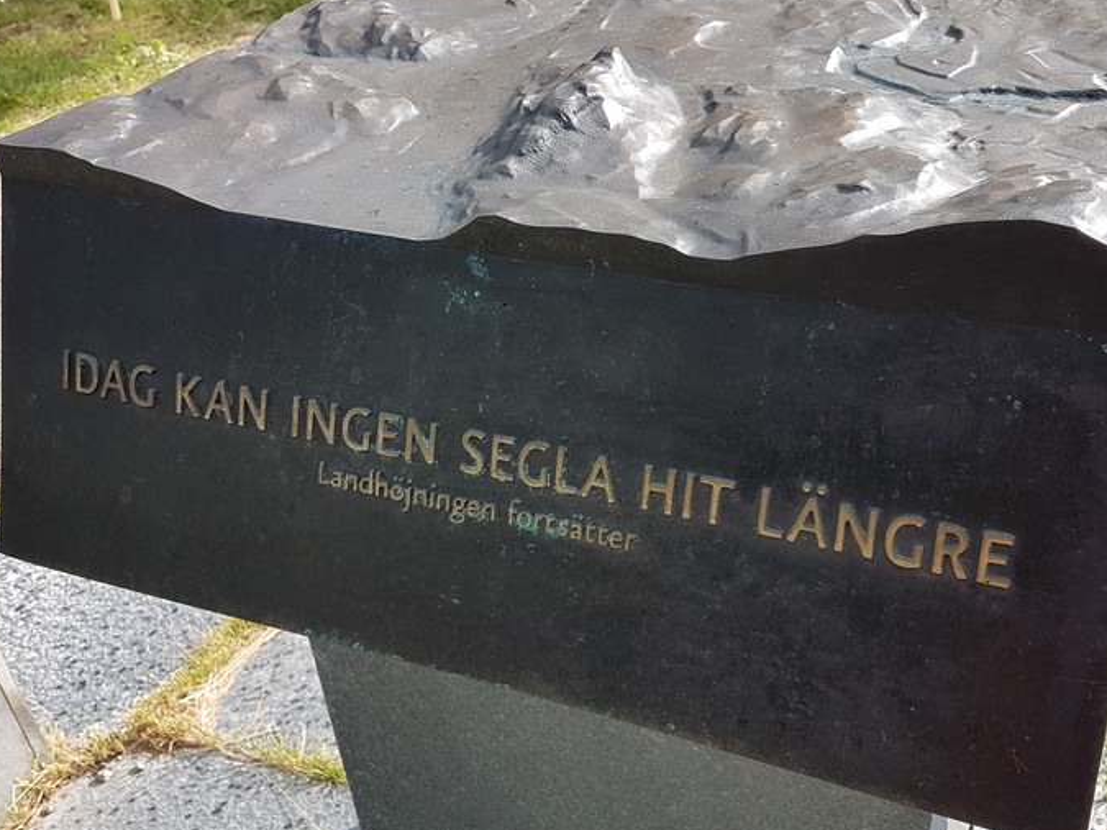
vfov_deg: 38.6
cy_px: 395
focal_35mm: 37
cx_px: 635
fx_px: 1183
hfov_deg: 50.0
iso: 40
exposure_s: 1/800
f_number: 1.7
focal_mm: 4.2
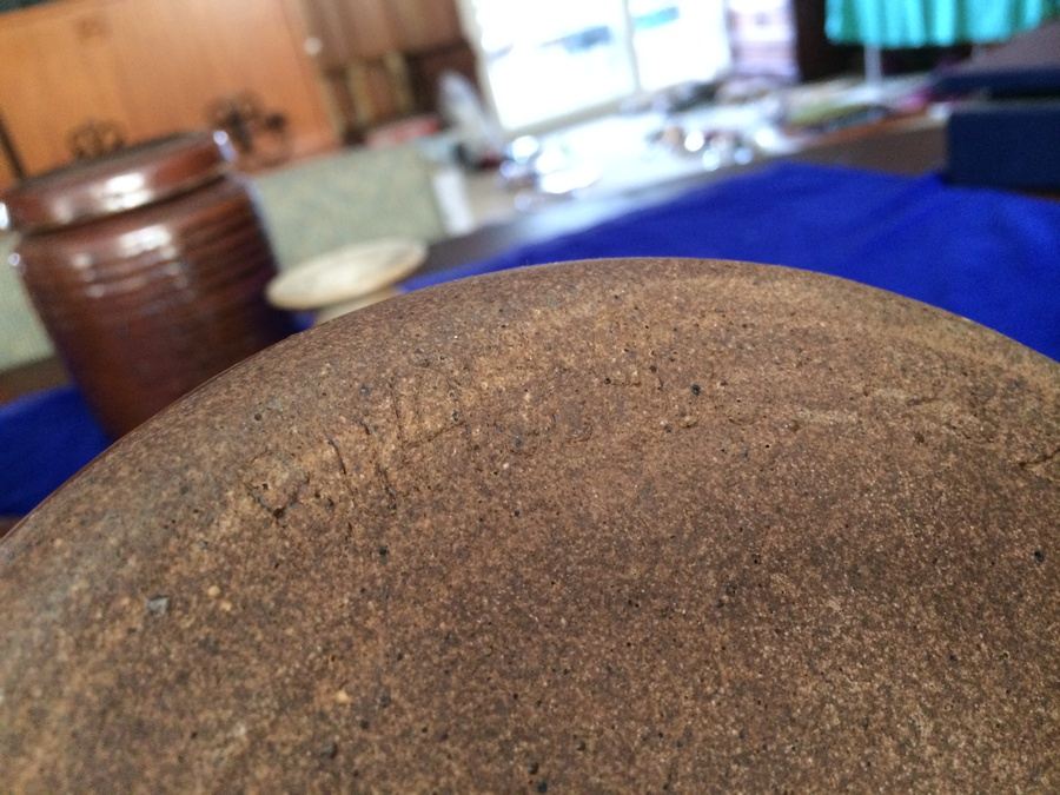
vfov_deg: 46.8
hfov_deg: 60.0
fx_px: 919
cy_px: 398
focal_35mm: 30
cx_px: 530
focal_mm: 4.12
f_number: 2.2
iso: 200
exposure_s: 1/30
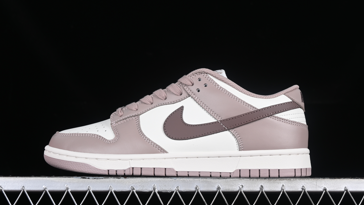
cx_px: 181
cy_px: 104
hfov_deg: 26.9
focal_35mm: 79
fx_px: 762
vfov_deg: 15.3
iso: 160
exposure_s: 1/80
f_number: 8
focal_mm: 50
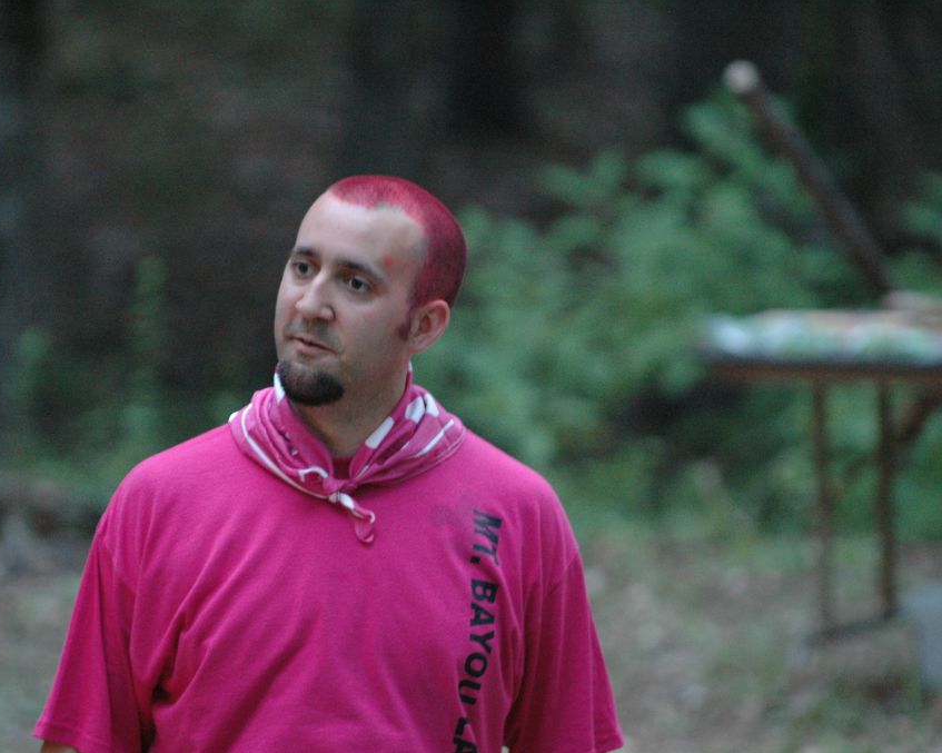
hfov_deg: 6.5
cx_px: 391
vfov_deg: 5.2
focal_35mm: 298
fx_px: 8293
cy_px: 376
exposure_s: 1/30
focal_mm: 175
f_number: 2.8
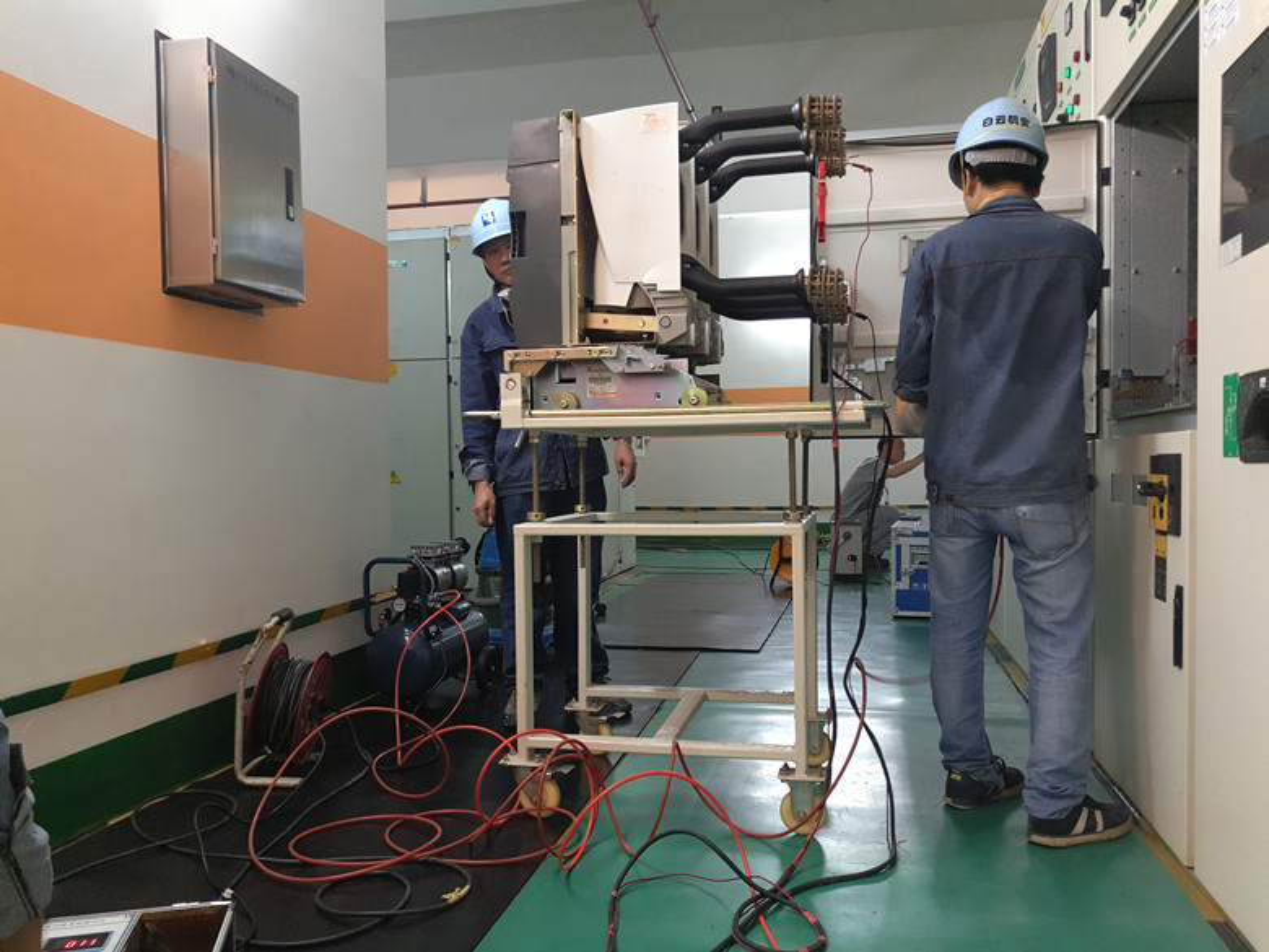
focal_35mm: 31
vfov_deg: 45.4
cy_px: 476
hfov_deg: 58.4
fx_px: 1136
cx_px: 634
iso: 320
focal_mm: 4.73
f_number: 2.2
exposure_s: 1/33
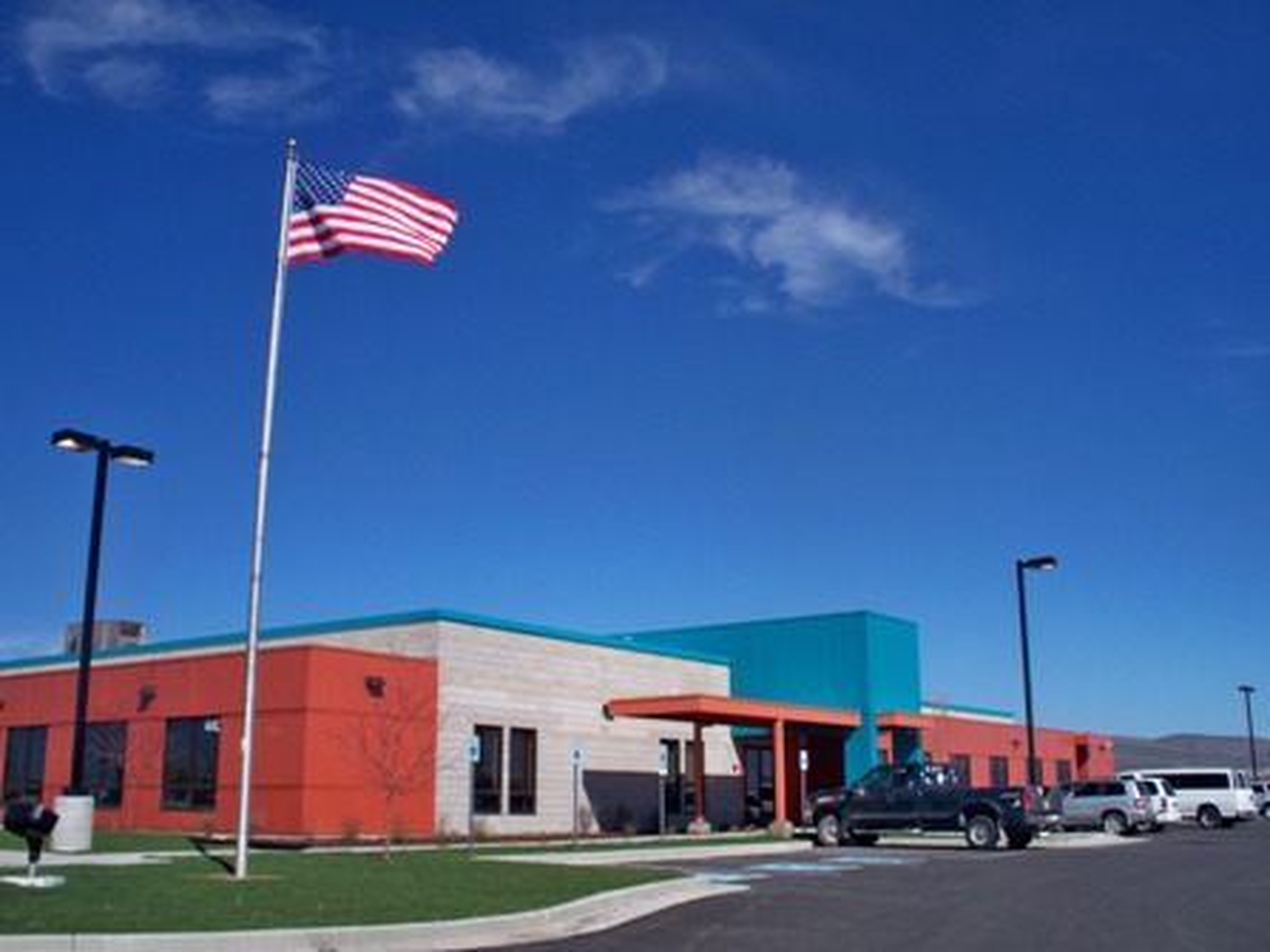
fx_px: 1284
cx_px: 635
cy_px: 476
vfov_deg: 40.7
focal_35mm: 35
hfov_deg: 52.6
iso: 80
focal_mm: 7.54
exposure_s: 1/800
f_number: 4.8
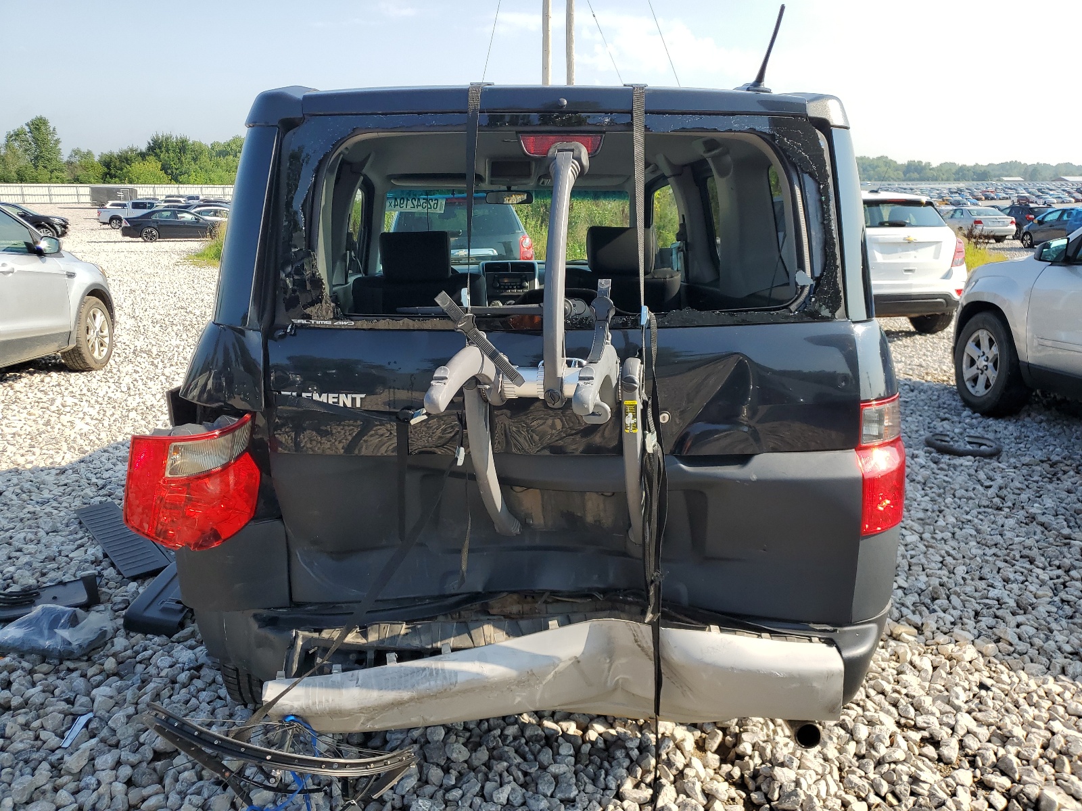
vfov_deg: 53.1
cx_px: 541
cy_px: 406
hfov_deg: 67.3
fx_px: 813
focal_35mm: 26
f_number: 1.5
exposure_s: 1/1667
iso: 50
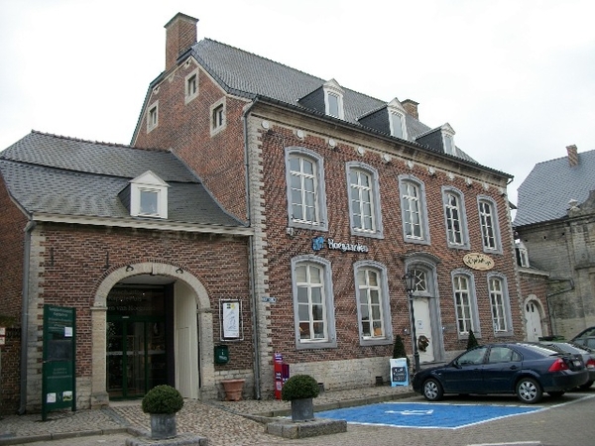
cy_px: 223
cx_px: 298
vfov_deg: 44.2
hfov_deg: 56.8
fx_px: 550
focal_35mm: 32
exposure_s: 1/250
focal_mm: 5.7
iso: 80
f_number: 2.9
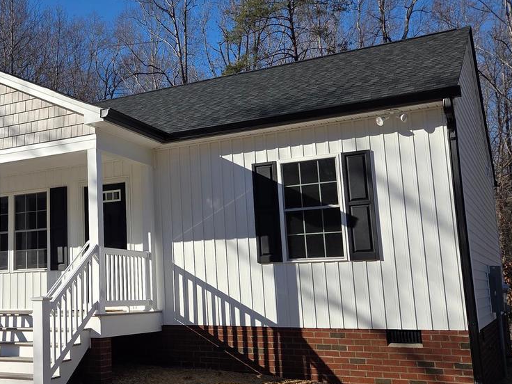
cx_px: 84
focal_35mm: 45
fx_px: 666
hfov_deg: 39.9
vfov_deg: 32.2
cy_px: 185
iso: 80
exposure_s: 1/5862
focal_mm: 5.4
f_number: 1.8
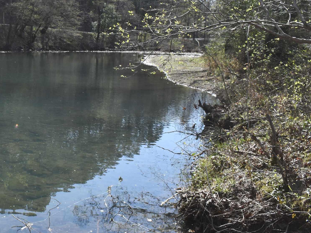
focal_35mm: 54
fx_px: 485
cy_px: 76
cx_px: 33
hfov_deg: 33.7
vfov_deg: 26.9
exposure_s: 1/250
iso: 140
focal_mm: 18
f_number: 8
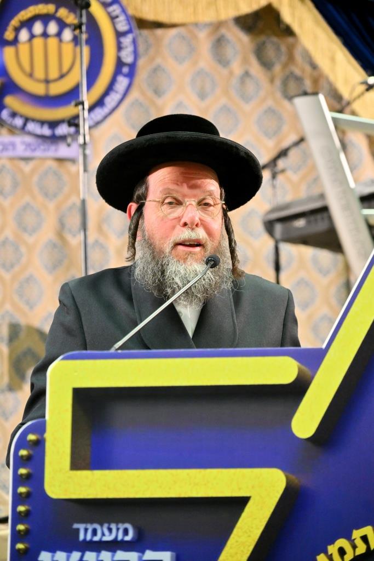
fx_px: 1713
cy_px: 280
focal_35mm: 110
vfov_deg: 18.6
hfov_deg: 12.5
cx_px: 187
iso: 2000
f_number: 4
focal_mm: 110
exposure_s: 1/250
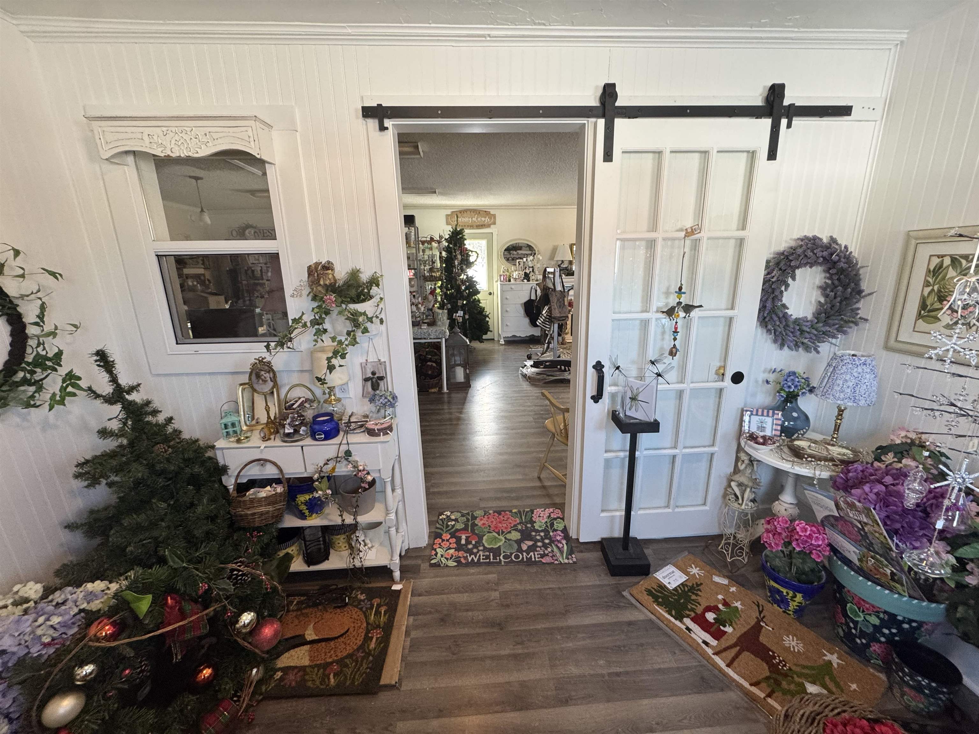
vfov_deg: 85.7
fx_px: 396
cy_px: 367
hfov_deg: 102.1
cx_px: 490
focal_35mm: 14
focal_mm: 2.22
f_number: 2.2
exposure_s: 1/120
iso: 200
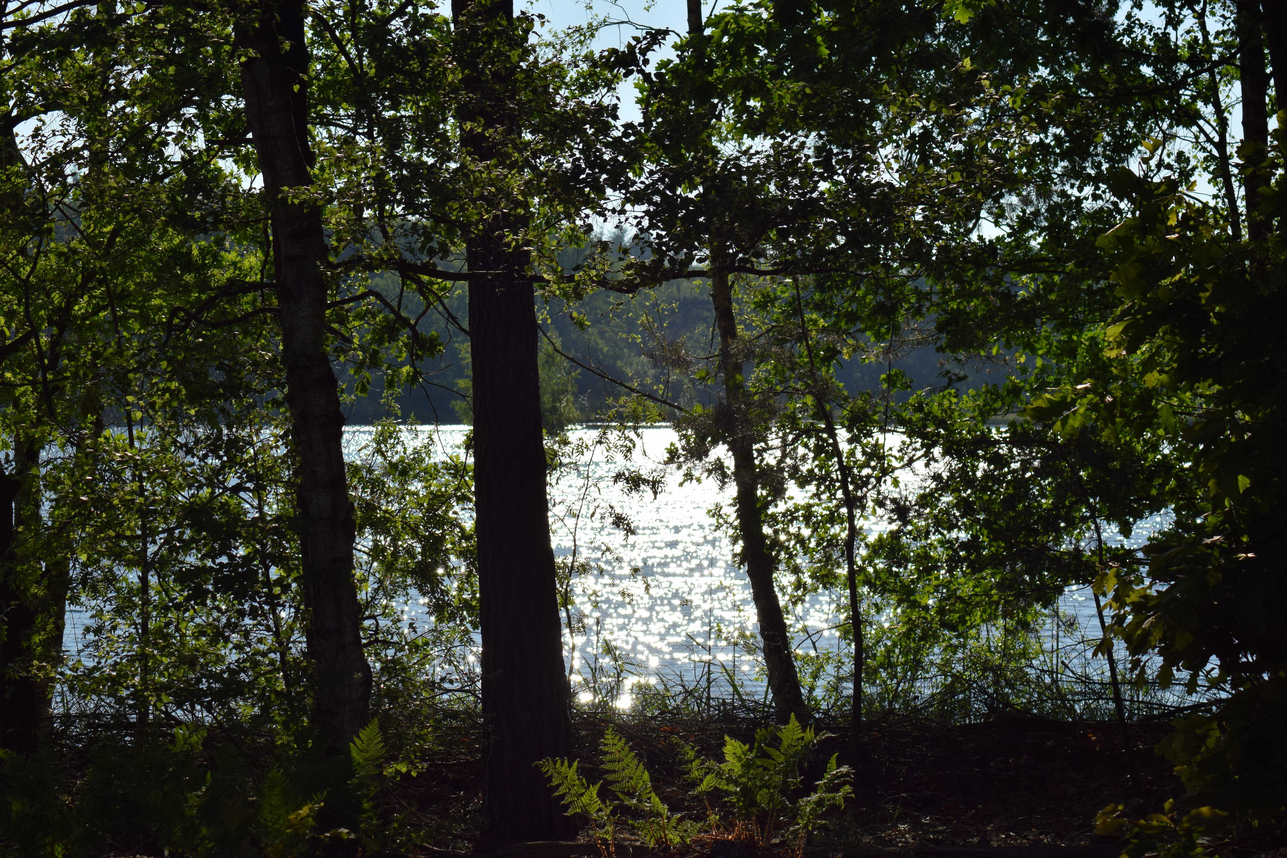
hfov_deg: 18.2
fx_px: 4022
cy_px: 429
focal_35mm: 112
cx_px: 644
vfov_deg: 12.2
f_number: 9
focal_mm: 75
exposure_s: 1/1250
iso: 200
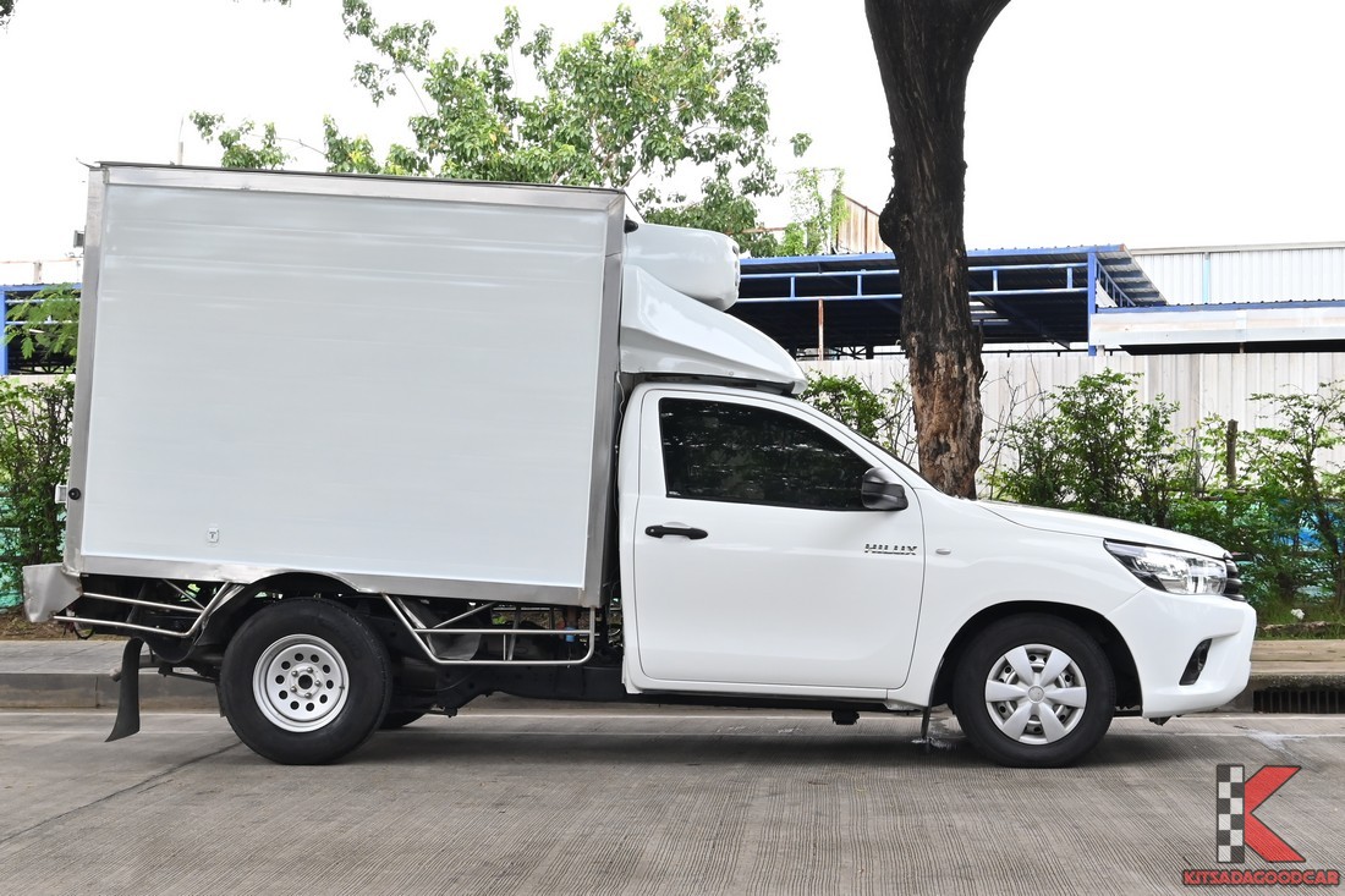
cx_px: 672
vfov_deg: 23.4
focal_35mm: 58
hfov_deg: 34.5
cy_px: 448
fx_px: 2166
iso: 800
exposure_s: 1/160
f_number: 14
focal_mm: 39
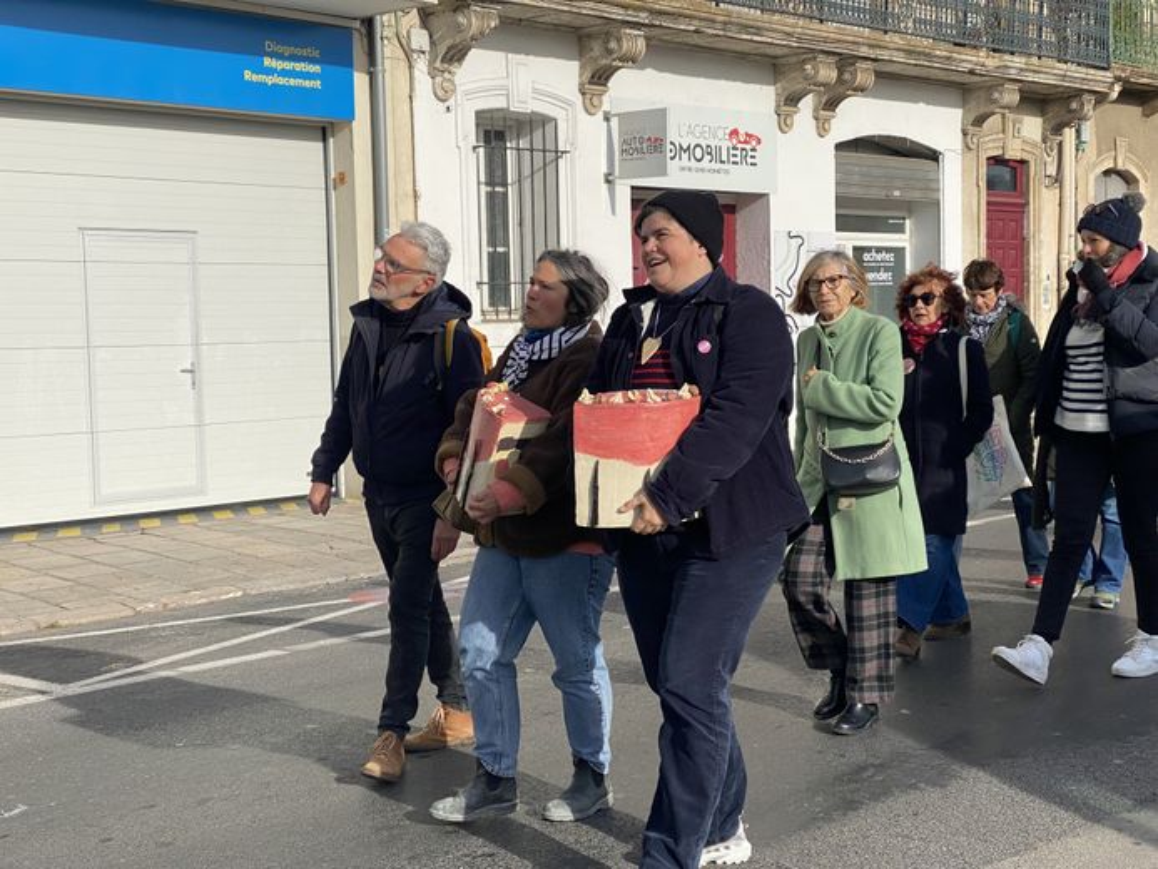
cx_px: 579
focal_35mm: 52
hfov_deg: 36.8
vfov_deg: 28.0
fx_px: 1740
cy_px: 434
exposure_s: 1/1996
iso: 20
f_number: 2
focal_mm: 6
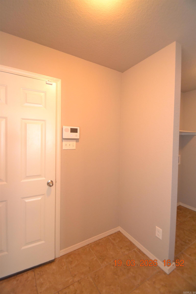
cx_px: 98
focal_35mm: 15
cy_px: 147
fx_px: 122
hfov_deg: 77.3
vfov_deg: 100.4
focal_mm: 10
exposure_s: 1/60
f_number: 3.5
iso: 3200
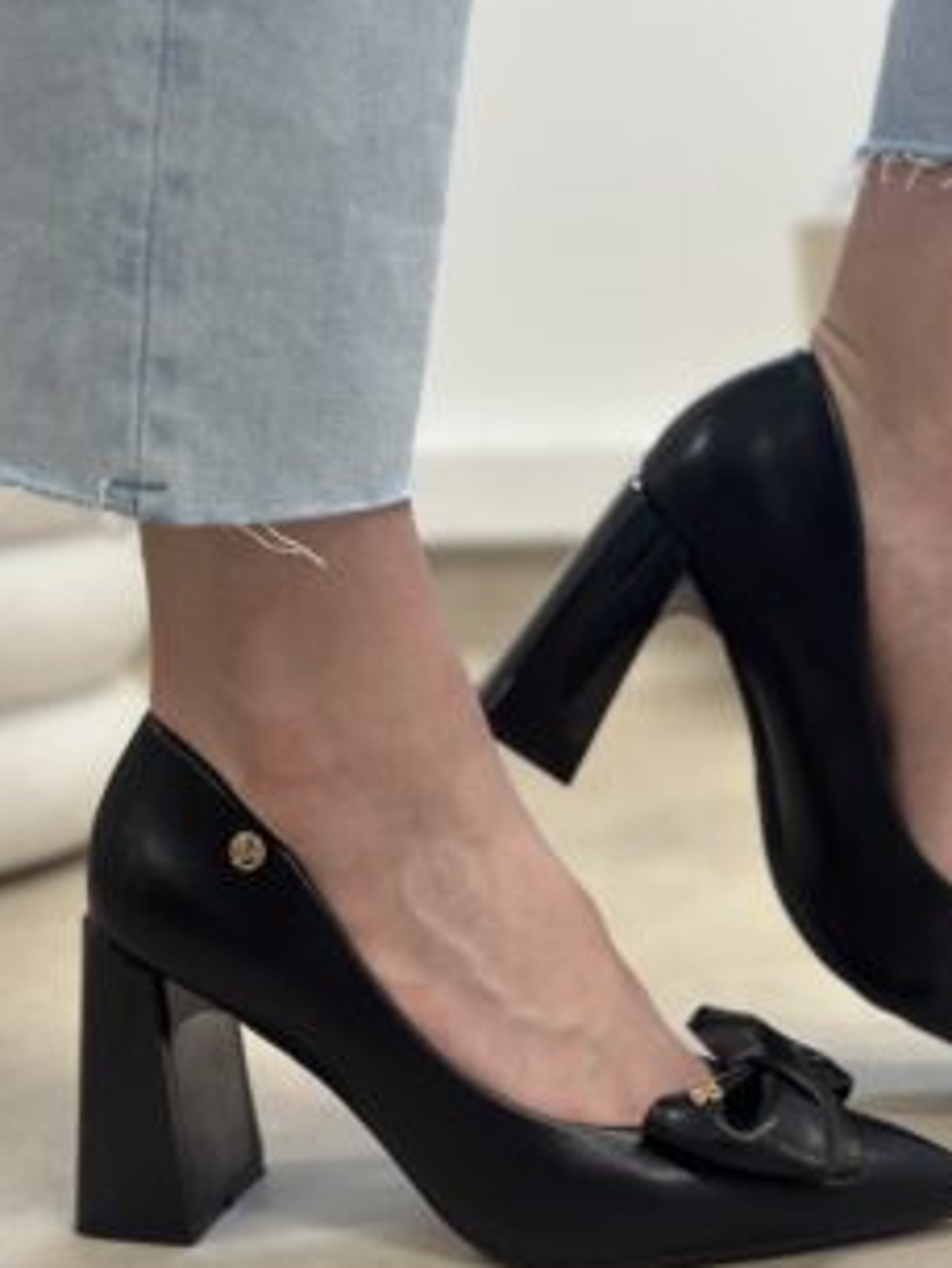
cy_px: 757
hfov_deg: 23.2
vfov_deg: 30.6
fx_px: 2309
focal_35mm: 63
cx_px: 607
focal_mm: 6.86
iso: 160
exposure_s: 1/100
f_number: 1.78
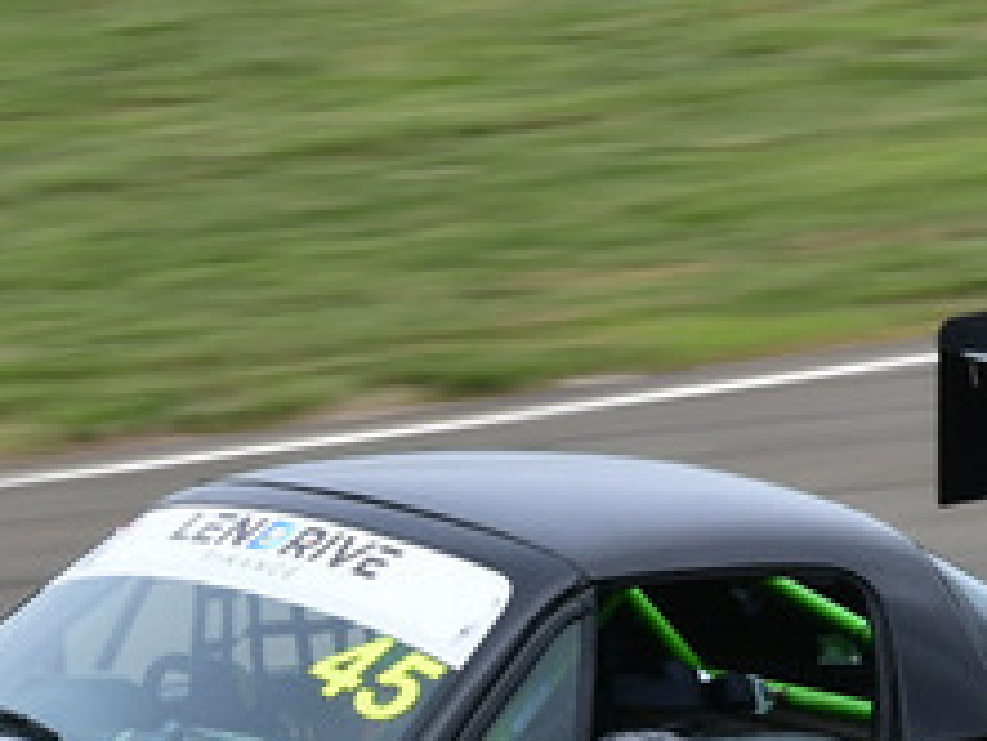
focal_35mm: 1616
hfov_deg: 1.2
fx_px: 46102
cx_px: 210
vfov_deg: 0.9
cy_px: 598
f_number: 13
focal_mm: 310
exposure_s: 1/200
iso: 250
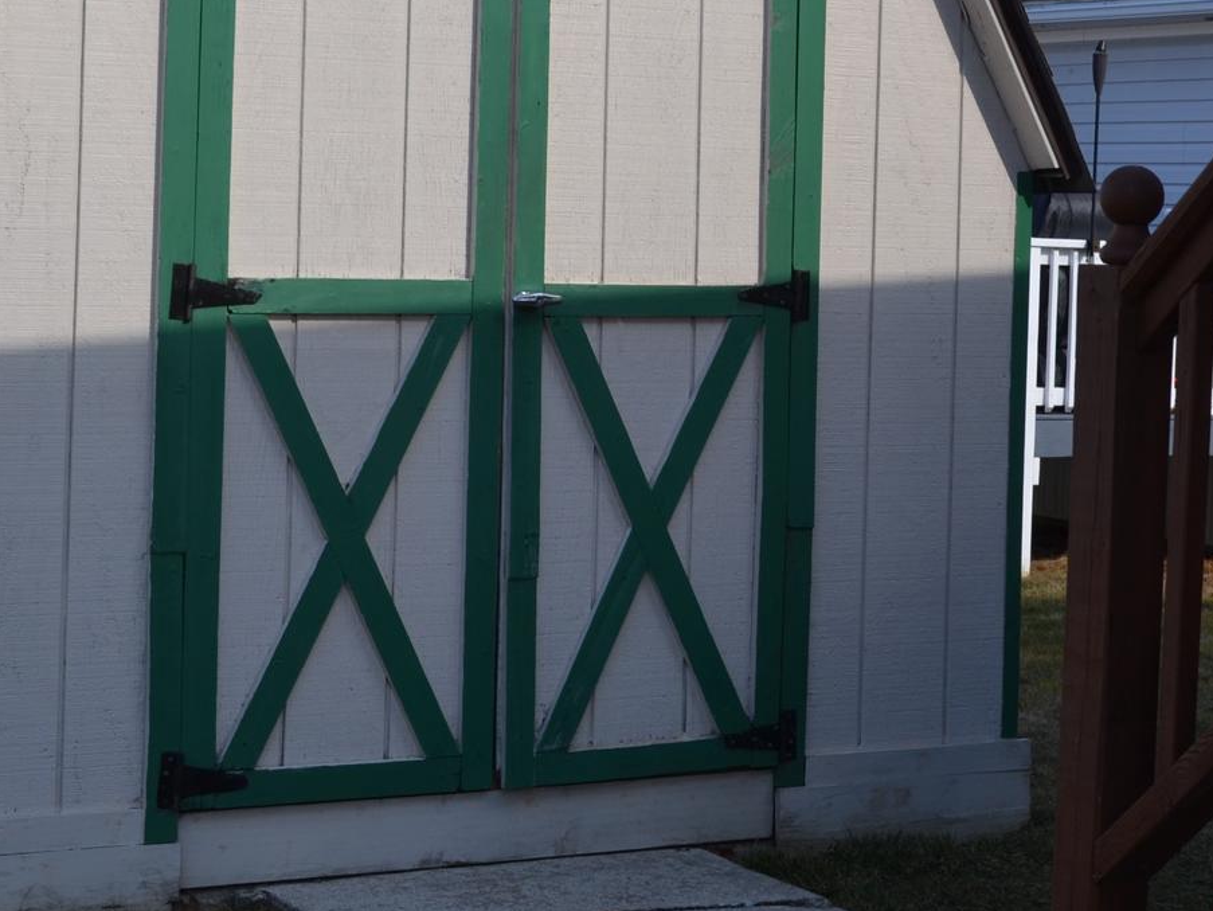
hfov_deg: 22.9
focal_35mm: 85
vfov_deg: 17.3
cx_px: 813
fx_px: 2980
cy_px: 198
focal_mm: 26
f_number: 8
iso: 100
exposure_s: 1/250
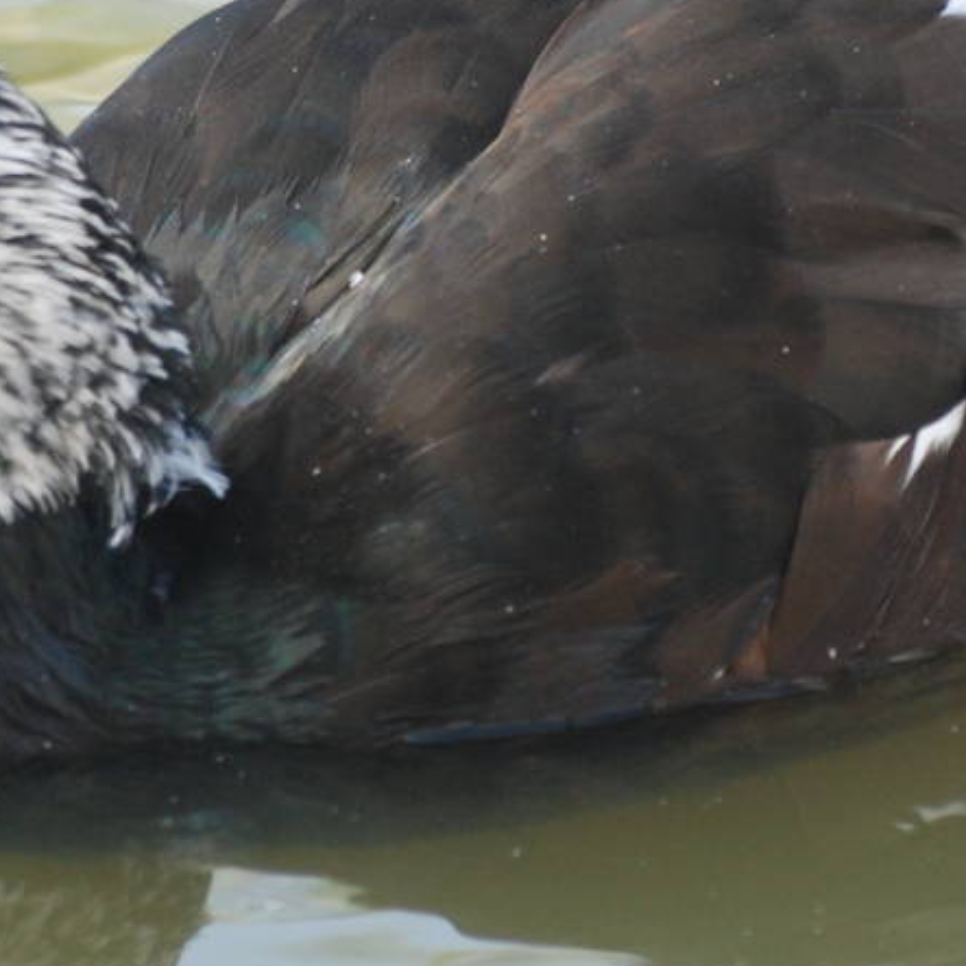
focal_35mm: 1014
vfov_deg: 1.7
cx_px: 652
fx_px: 32014
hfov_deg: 1.7
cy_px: 158
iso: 400
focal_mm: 220
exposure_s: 1/160
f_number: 5.3
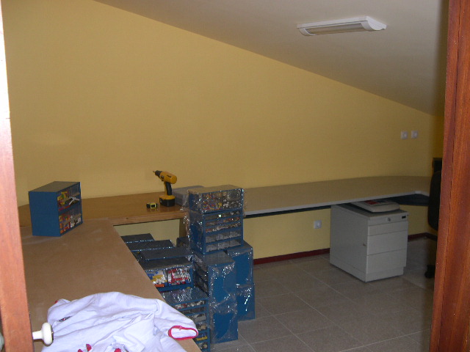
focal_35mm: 38
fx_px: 516
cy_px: 176
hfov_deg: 49.0
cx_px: 235
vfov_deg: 37.7
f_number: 2.8
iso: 103
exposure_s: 1/60
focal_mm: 8
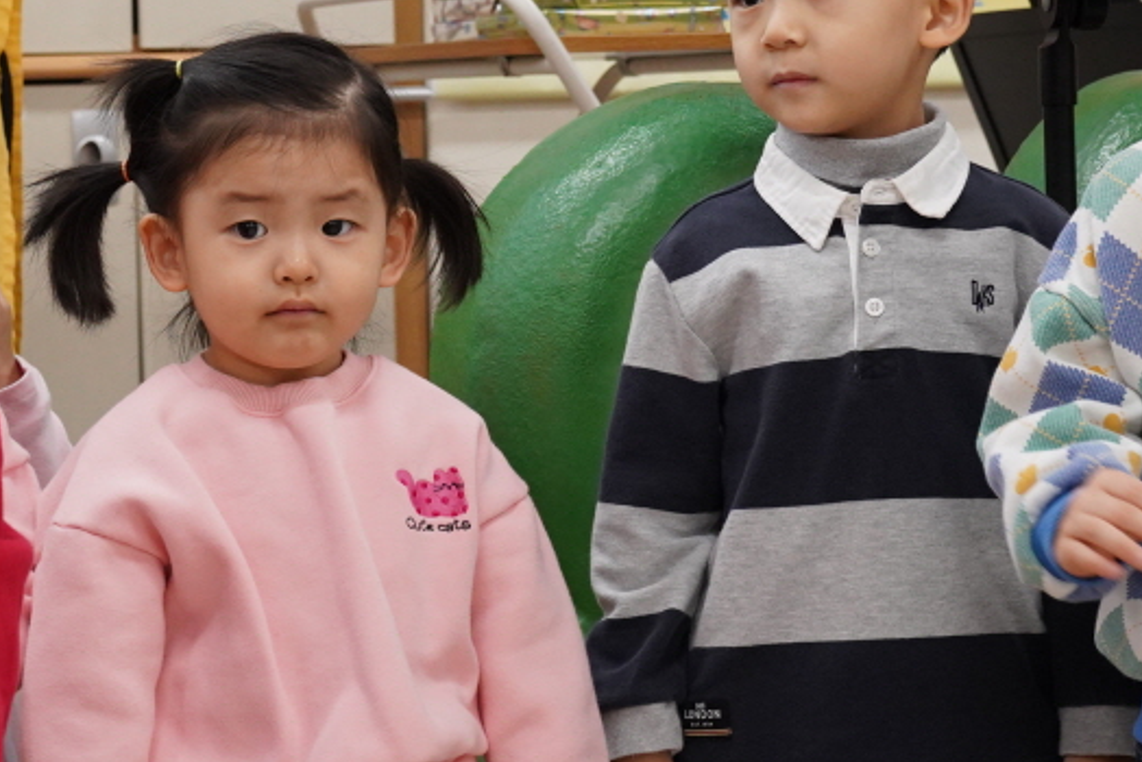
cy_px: 79
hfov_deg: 17.2
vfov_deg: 11.5
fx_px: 3777
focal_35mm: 119
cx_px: 381
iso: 2500
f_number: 6.3
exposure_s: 1/100
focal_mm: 48
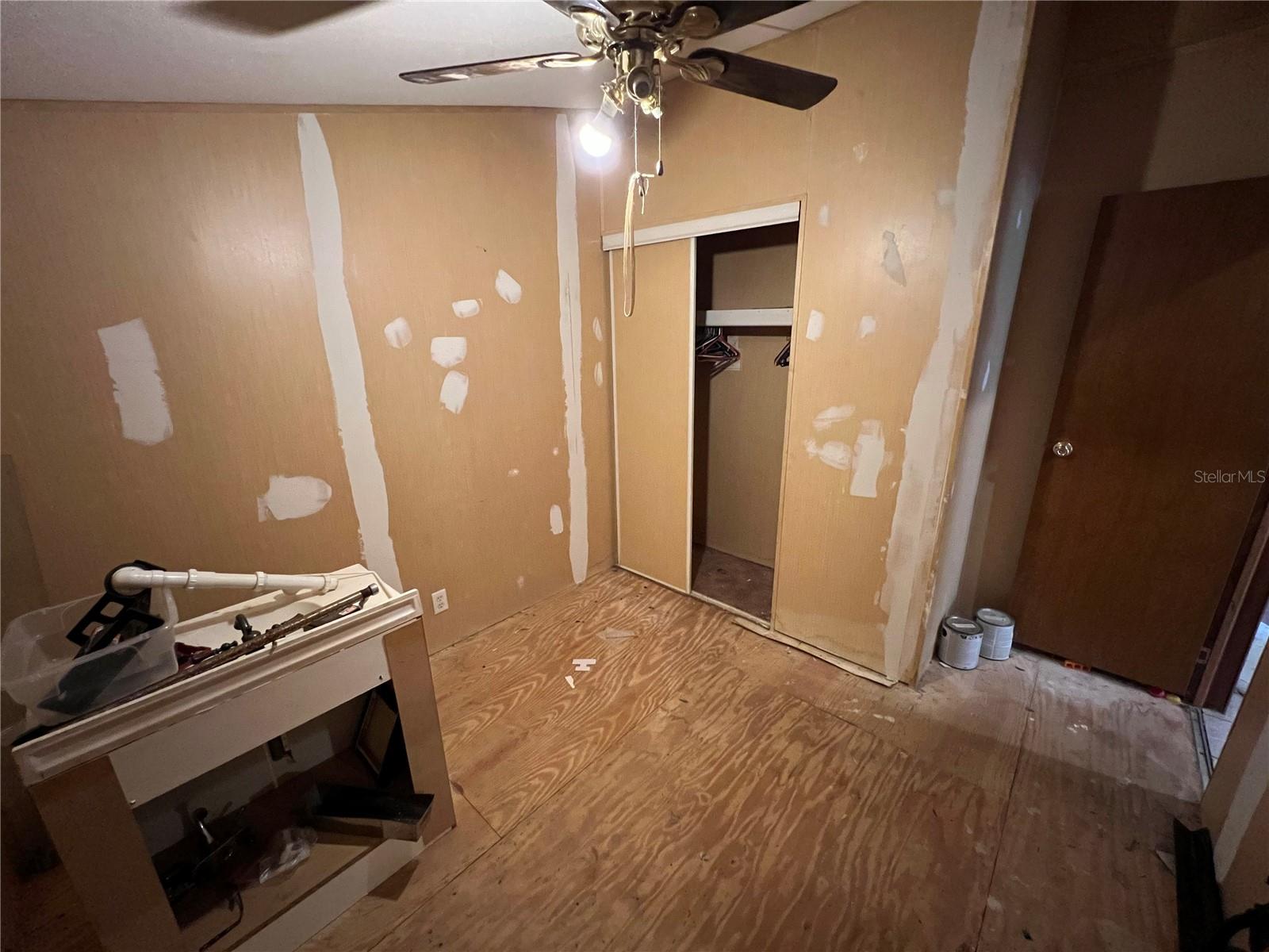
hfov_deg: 106.2
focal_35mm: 13
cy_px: 476
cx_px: 634
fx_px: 477
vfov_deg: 89.9
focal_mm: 1.57
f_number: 1.8
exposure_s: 1/40
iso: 800
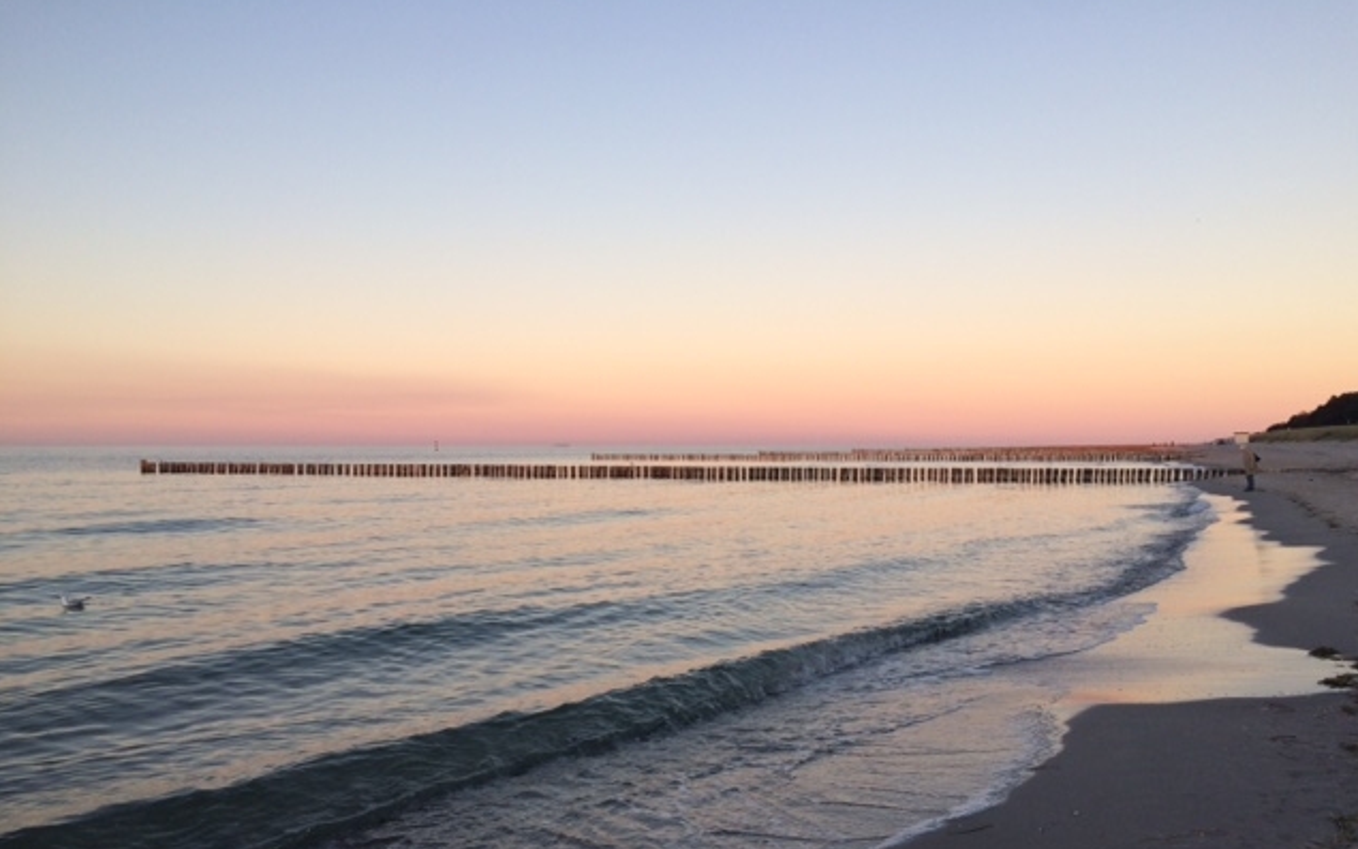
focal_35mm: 31
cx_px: 680
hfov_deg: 61.2
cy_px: 503
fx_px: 1147
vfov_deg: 40.5
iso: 32
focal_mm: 4.15
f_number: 2.2
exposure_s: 1/260
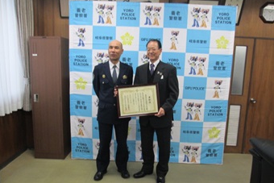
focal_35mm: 68
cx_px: 137
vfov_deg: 20.0
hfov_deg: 29.6
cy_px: 98
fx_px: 518
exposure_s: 1/30
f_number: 5.3
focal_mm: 11.6
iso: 200
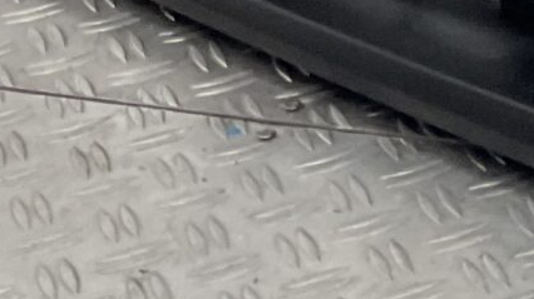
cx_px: 1007
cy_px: -707
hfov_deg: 10.6
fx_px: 2689
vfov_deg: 5.8
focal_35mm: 190
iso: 25
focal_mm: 3
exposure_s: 1/100
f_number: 1.8
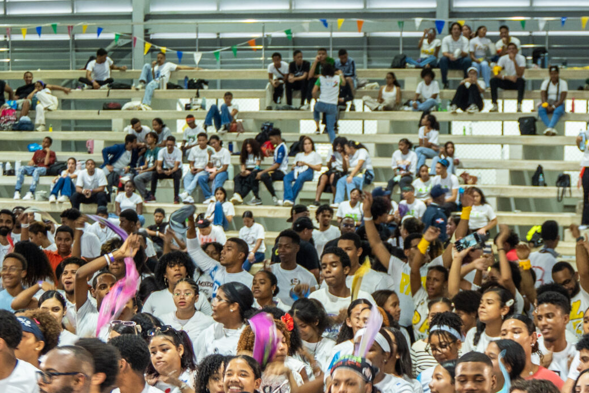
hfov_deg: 19.6
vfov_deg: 13.0
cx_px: 318
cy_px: 358
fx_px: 1701
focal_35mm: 104
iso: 400
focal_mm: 28
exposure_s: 1/50
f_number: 2.8
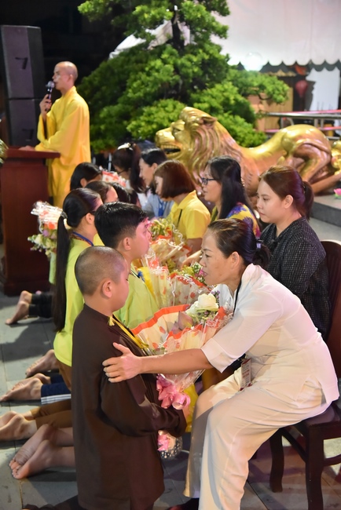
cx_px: 170
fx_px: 738
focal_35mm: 52
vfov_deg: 38.2
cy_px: 255
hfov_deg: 26.0
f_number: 4
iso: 5000
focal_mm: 52
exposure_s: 1/125
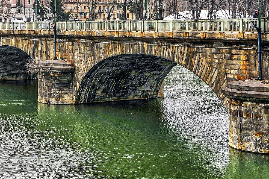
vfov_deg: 17.3
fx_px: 582
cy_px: 27
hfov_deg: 25.1
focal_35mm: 78
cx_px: 20
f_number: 8
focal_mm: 32
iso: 250
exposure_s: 1/250
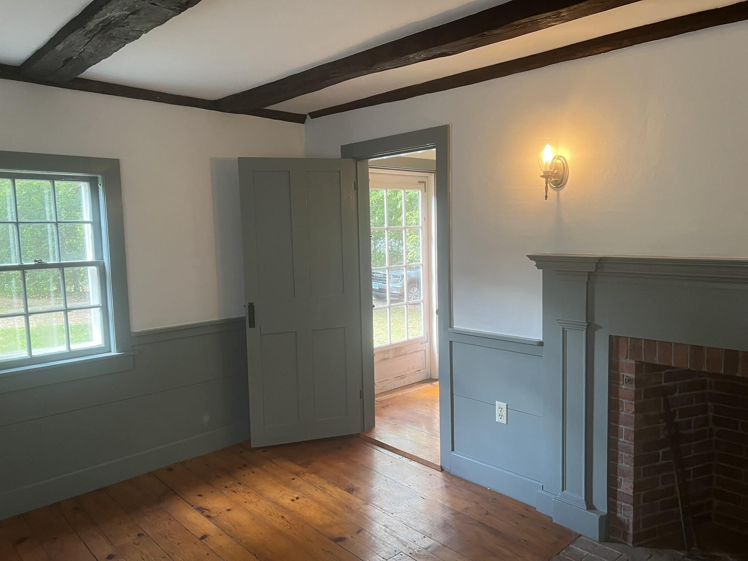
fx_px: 562
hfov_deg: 67.3
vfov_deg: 53.1
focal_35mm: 26
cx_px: 374
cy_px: 280
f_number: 1.5
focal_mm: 5.7
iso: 125
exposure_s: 1/60
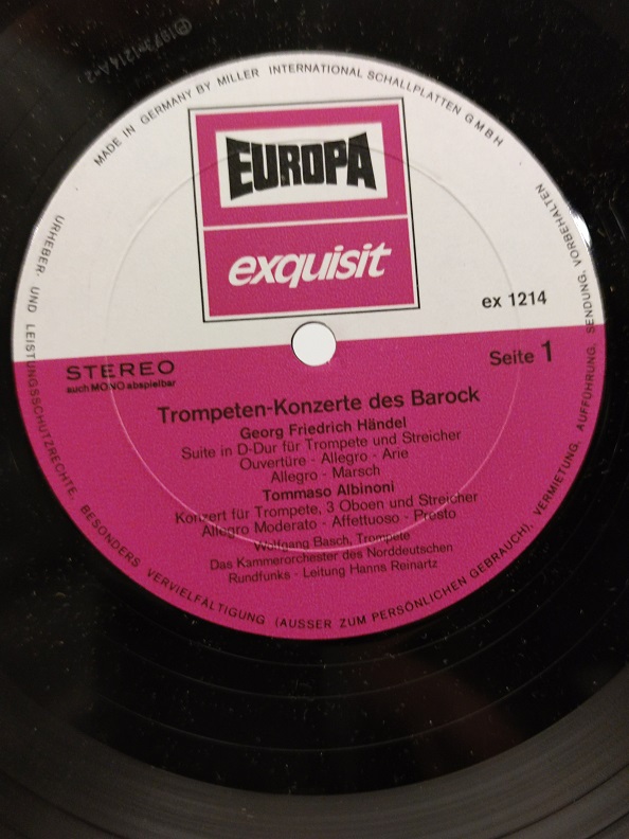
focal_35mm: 48
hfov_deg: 30.3
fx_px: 1163
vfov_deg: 39.7
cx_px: 314
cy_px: 420
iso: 529
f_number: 1.69
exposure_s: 1/60
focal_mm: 6.72
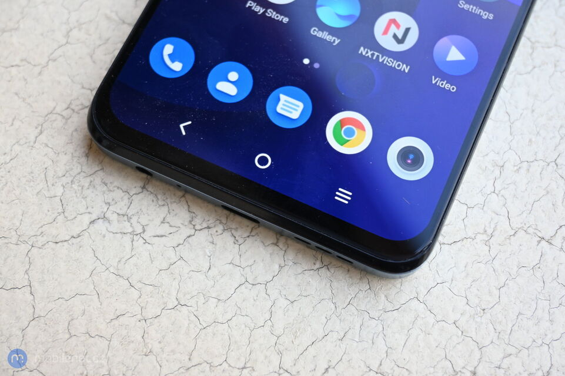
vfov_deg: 26.5
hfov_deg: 38.9
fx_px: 800
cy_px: 188
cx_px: 282
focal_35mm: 51
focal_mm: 34
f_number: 5
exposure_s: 1/125
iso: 640
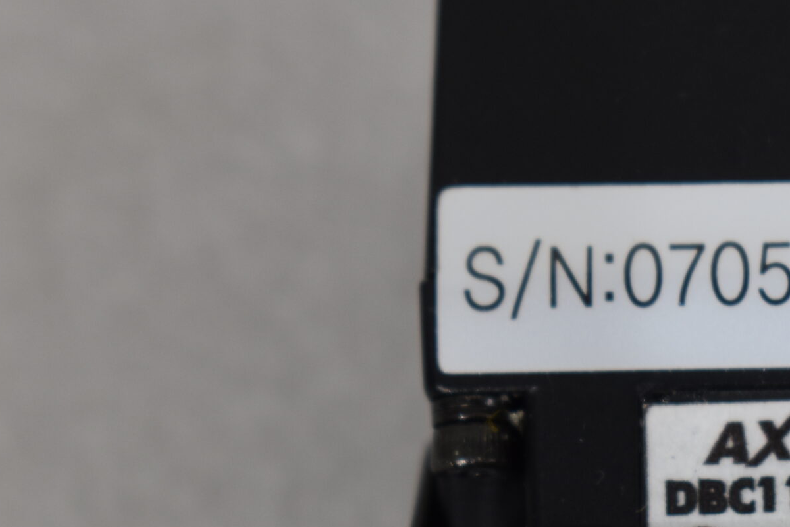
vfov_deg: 7.8
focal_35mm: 176
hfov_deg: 11.6
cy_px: 393
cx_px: 728
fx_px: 3863
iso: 400
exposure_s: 1/60
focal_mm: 55
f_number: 7.1
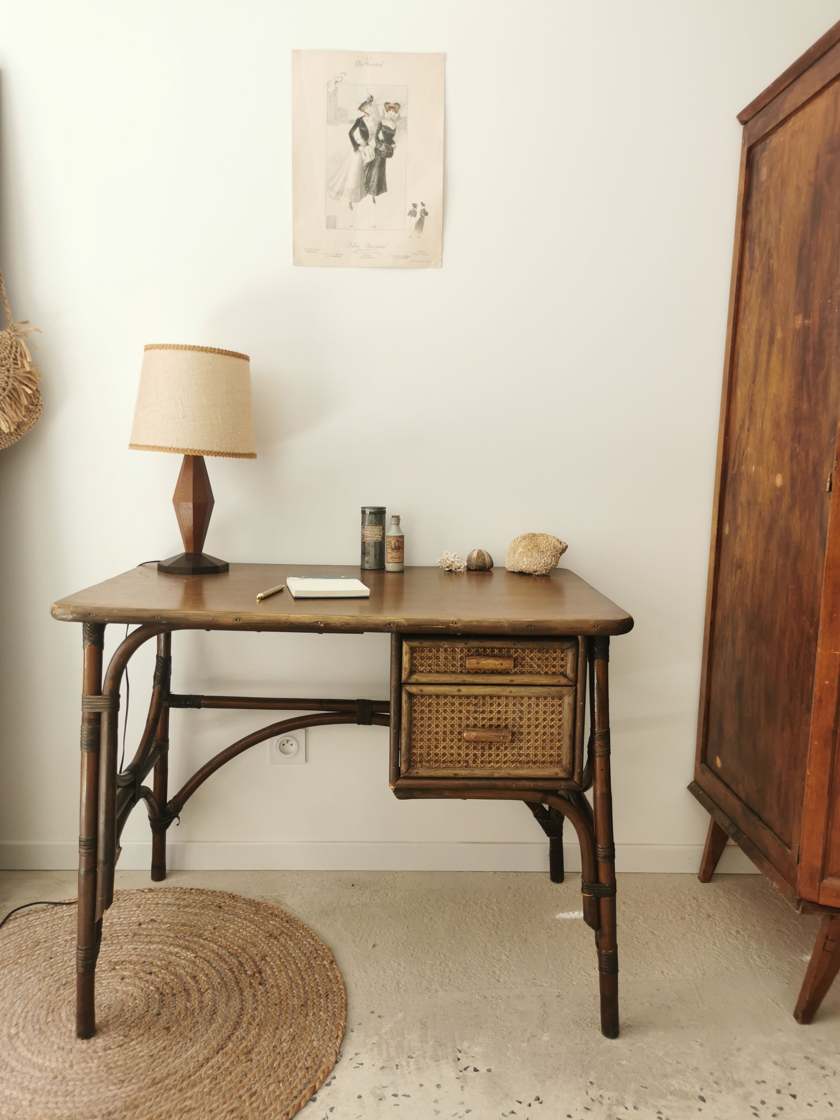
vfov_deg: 65.3
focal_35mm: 27
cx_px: 420
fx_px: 874
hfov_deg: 51.4
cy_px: 560
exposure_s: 1/100
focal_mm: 5.58
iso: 80
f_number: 1.8
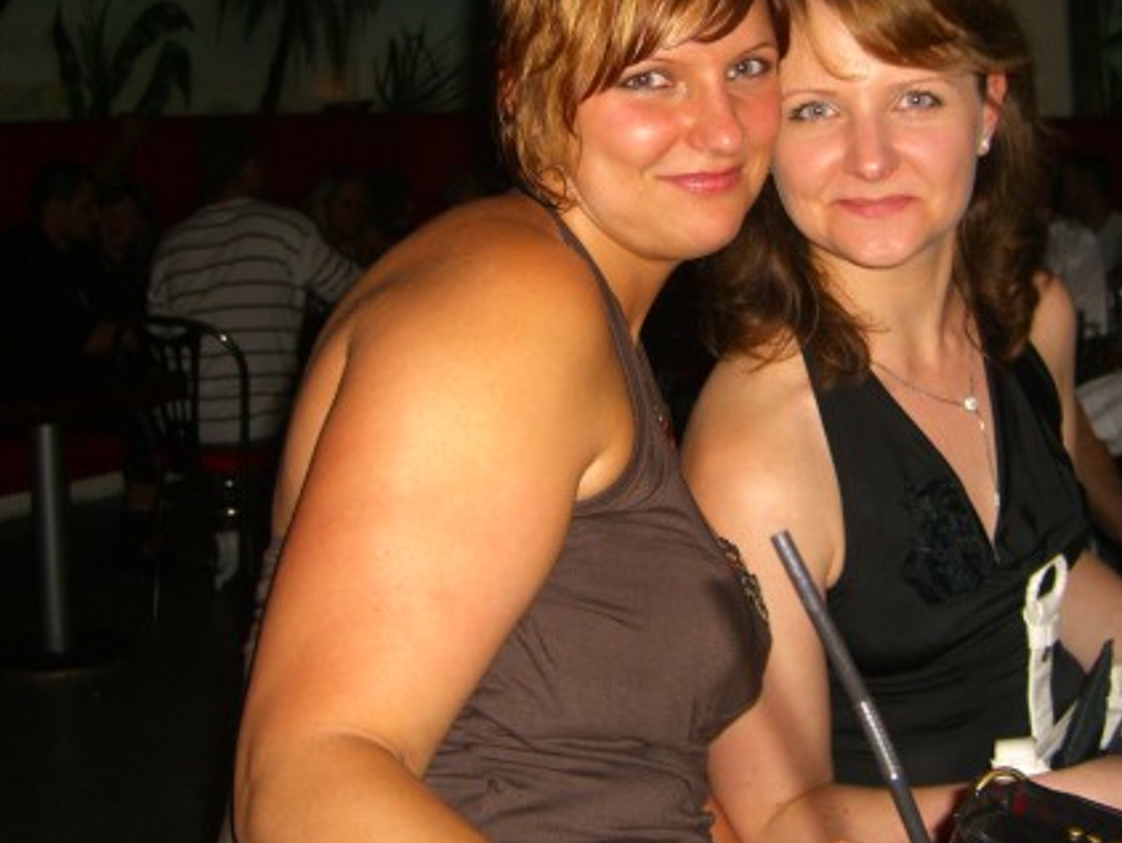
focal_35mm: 54
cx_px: 638
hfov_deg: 35.5
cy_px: 253
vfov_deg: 26.8
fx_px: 1751
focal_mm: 7.9
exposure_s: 1/60
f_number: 2.8
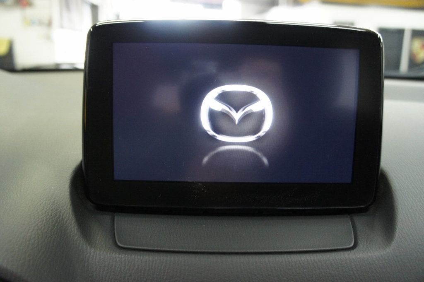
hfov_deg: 67.4
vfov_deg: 47.9
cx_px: 212
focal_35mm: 27
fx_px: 318
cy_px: 141
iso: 1600
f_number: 3.5
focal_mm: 18
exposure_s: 1/50
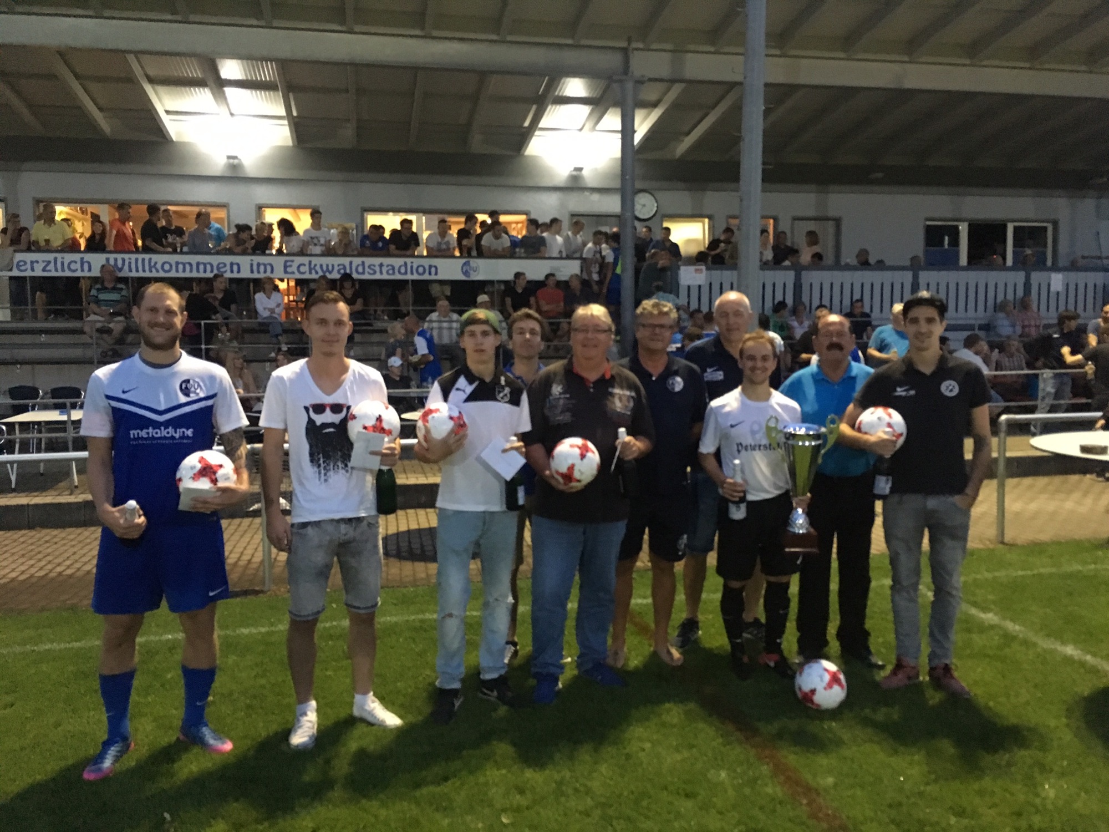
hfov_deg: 61.7
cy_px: 416
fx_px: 929
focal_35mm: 29
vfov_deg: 48.2
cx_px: 554
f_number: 2.2
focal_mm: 4.15
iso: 320
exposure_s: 1/17
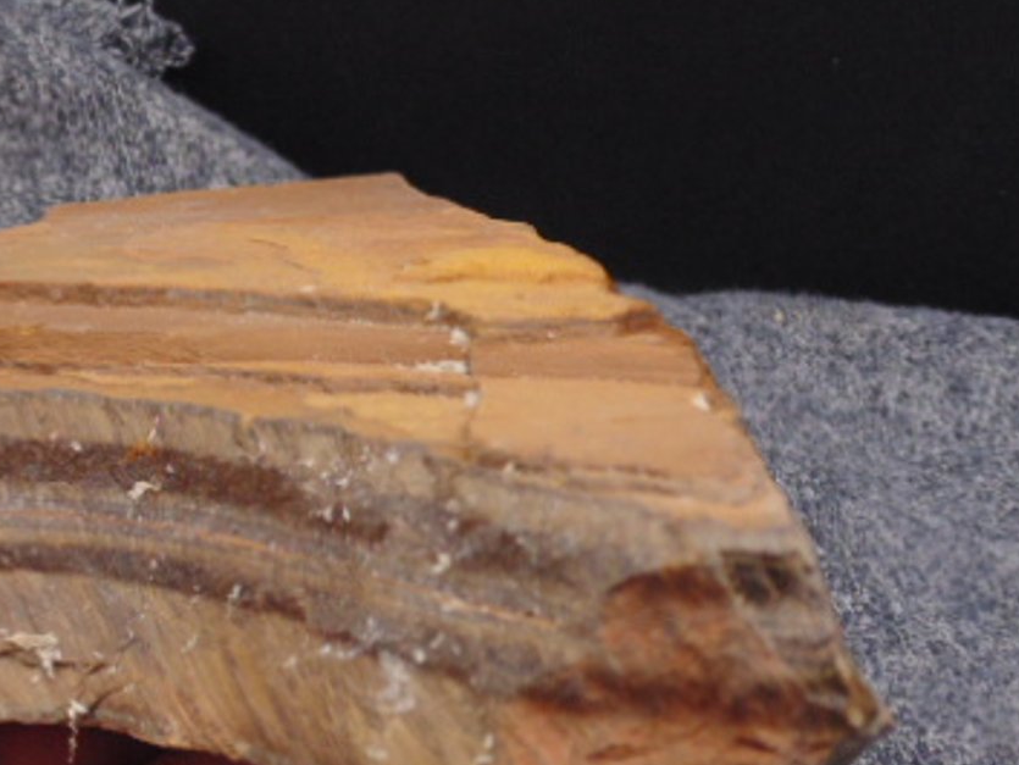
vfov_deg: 15.4
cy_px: 490
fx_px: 2827
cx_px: 357
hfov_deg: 20.4
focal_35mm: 96
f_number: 3.9
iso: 200
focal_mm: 9.5
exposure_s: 1/80
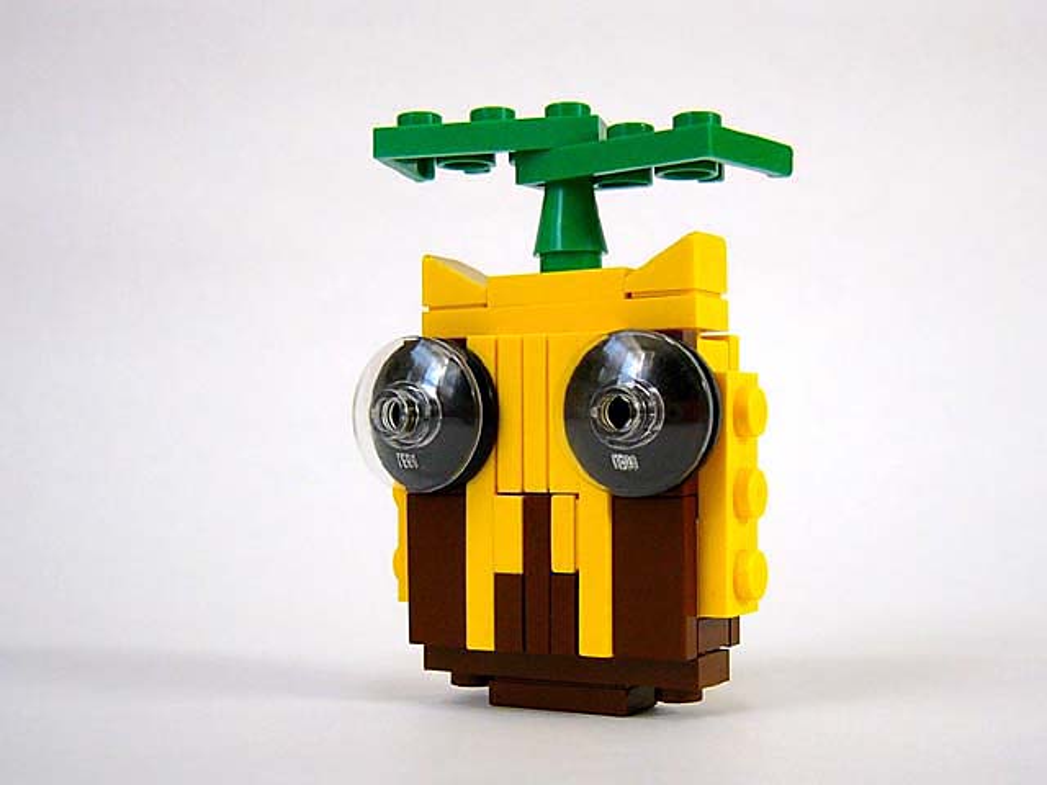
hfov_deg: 52.6
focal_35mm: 35
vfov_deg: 40.7
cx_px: 524
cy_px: 392
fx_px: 1059
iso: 100
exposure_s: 1/40
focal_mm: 5.8
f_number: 2.8
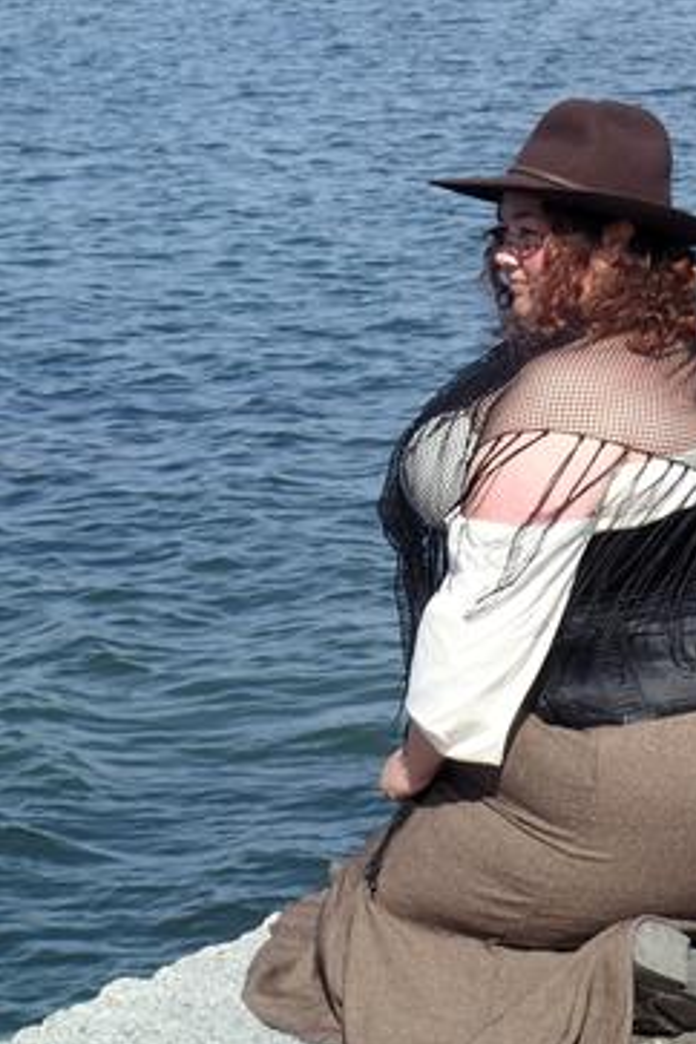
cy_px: 411
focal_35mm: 129
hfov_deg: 10.6
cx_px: 483
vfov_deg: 15.9
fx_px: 3741
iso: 100
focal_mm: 18
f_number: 6.3
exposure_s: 1/320
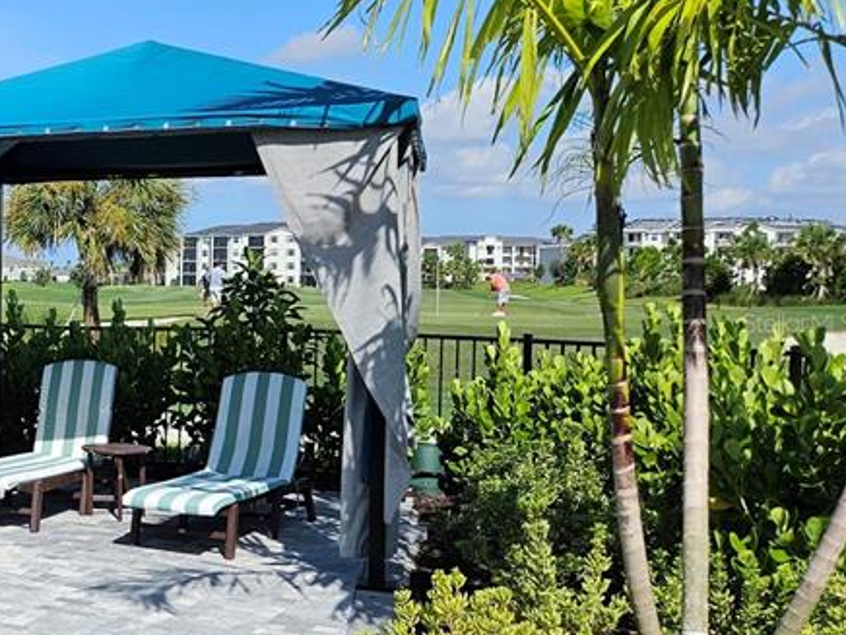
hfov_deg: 30.8
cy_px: 322
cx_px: -134
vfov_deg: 27.0
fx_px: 1320
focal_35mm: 54
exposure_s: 1/1814
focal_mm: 5.4
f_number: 1.8
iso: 25
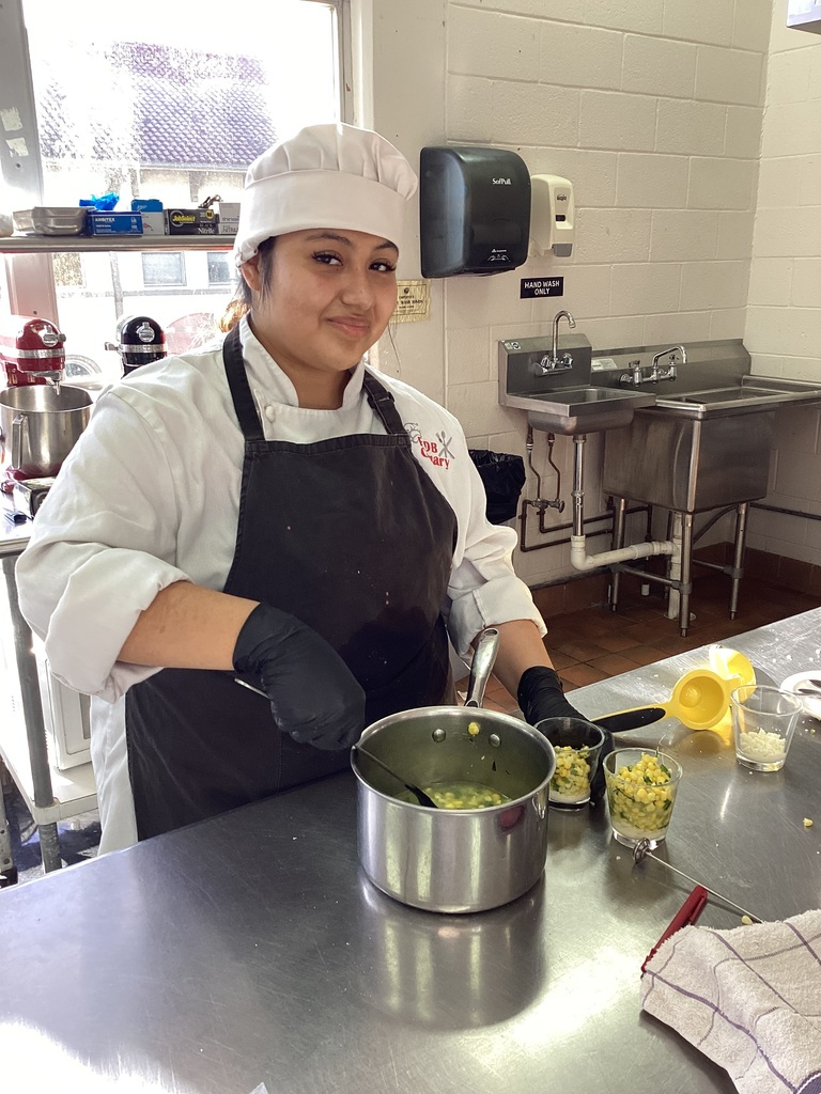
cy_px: 547
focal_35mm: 31
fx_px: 980
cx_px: 410
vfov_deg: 58.4
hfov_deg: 45.4
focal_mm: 3.3
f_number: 2.4
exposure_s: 1/60
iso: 80
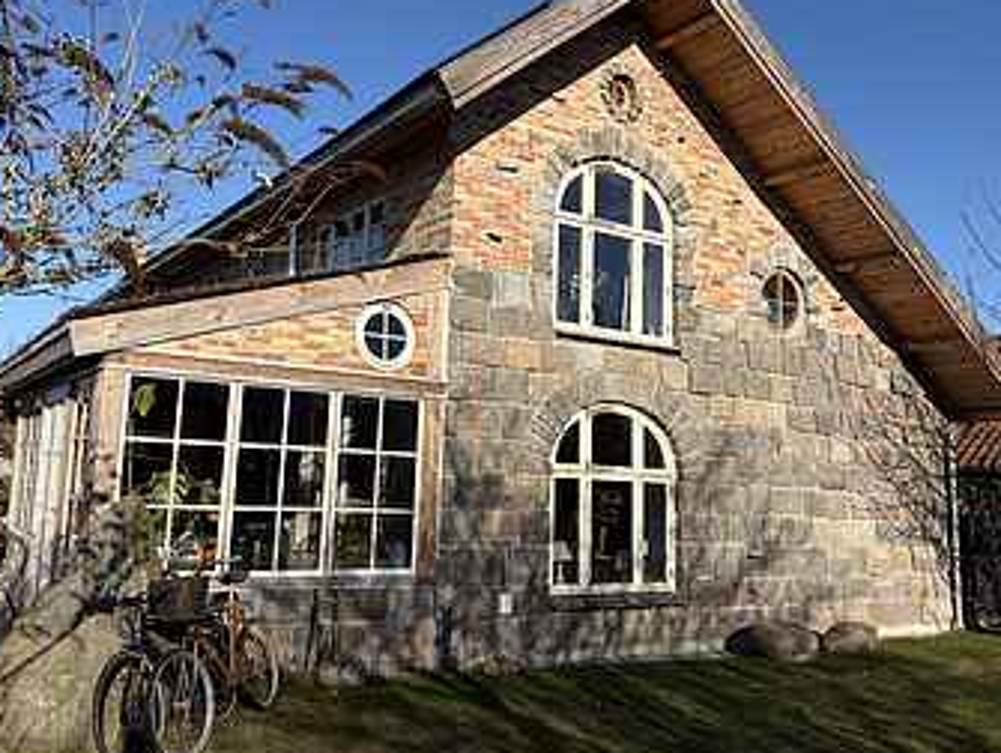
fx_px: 897
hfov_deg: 57.9
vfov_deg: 45.5
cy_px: 338
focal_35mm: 31
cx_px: 409
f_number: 1.6
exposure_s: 1/4608
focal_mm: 5.96
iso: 50
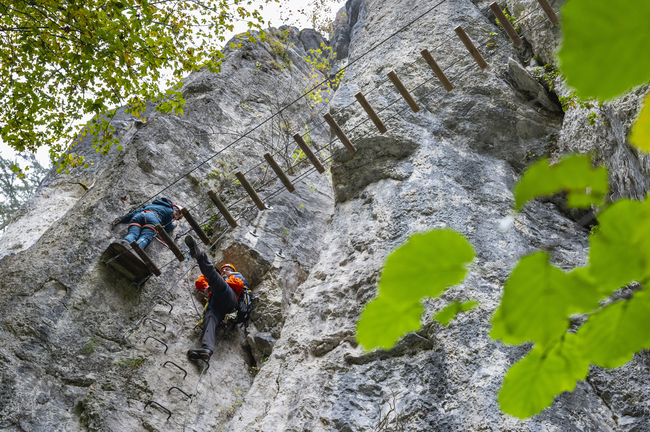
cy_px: 216
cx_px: 325
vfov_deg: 29.2
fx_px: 830
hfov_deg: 42.8
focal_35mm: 46
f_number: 5
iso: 1600
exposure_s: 1/100
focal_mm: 46
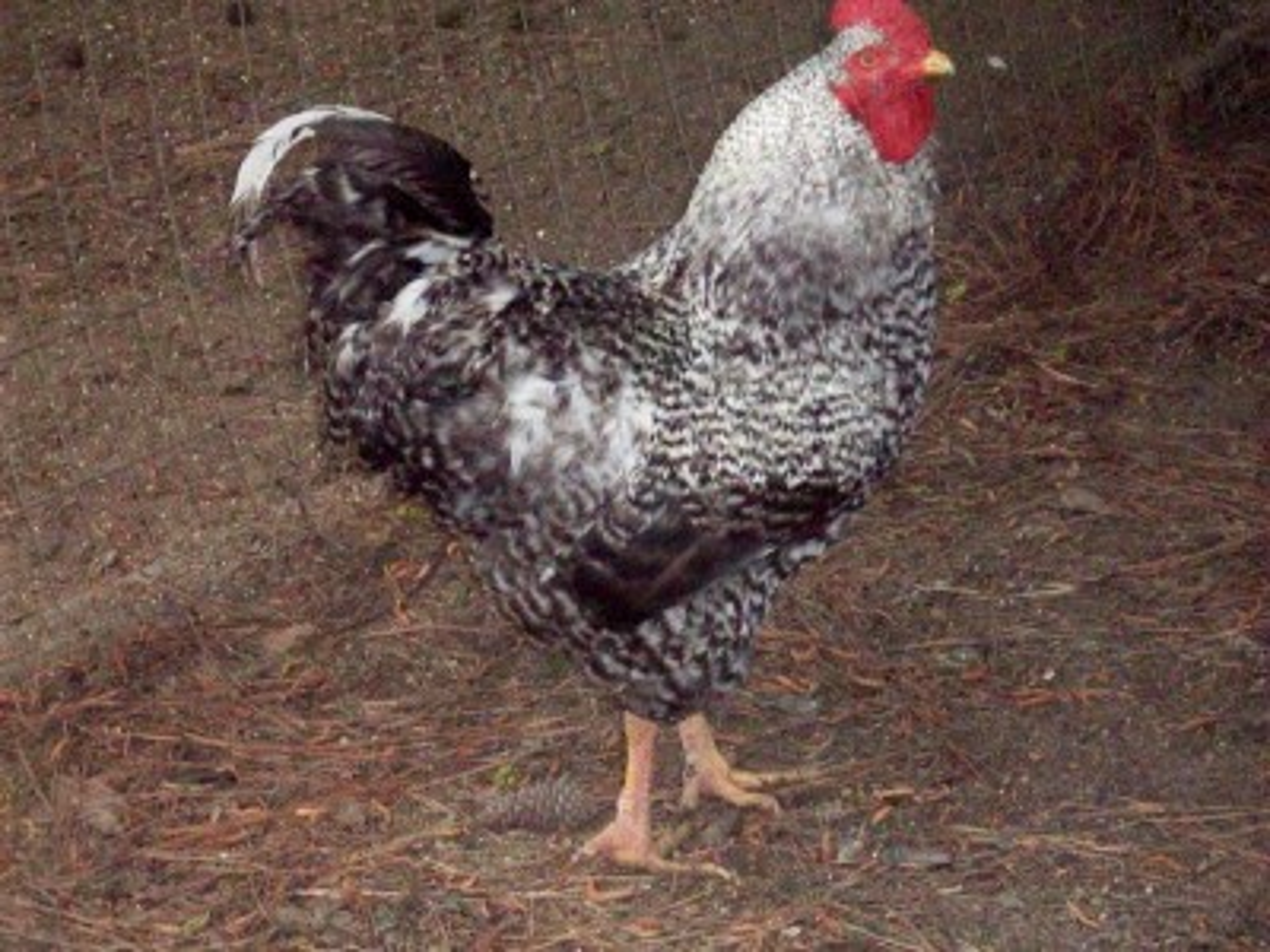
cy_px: 476
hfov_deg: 17.7
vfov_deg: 13.3
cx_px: 635
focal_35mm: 111
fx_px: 4072
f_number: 5.2
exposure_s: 1/257
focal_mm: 18.6
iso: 800
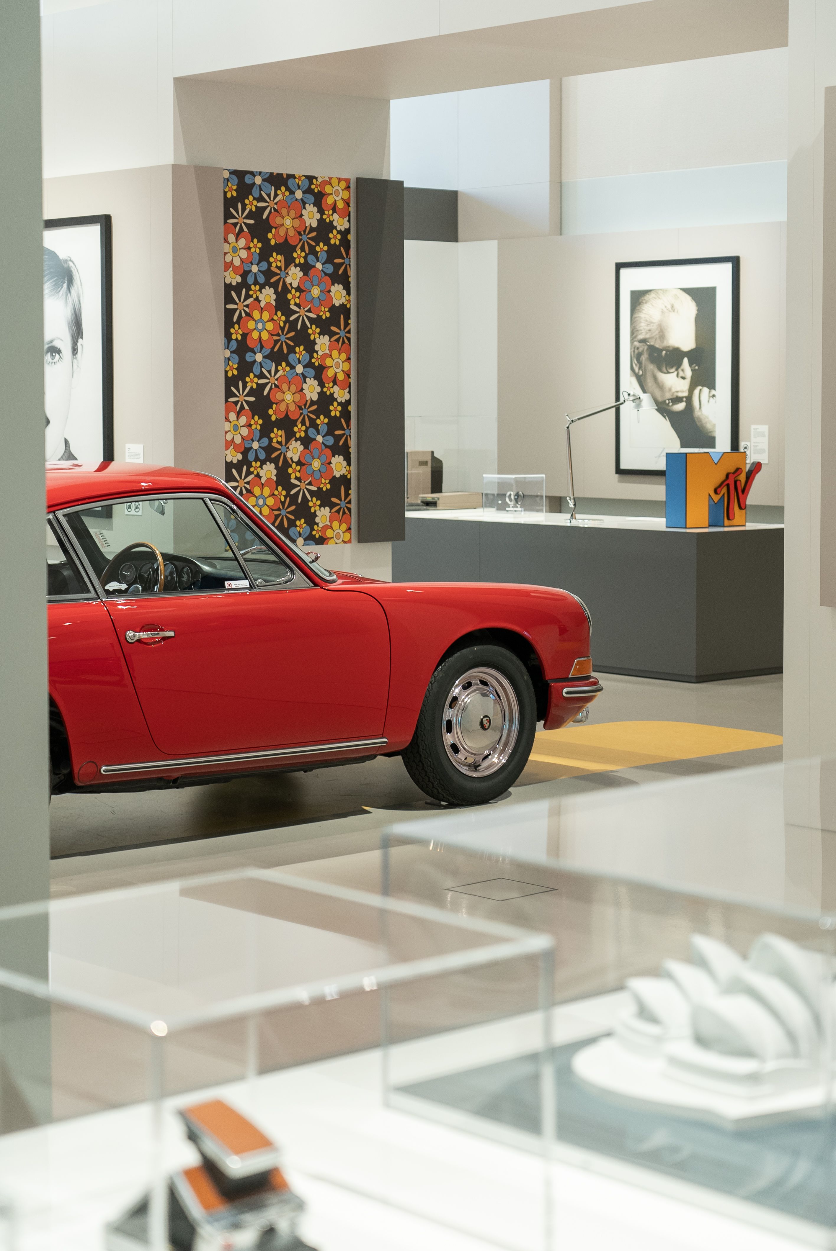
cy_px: 626
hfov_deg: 20.9
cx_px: 418
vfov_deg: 30.9
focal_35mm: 65
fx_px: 2261
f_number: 4
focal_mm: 65
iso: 500
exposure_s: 1/100
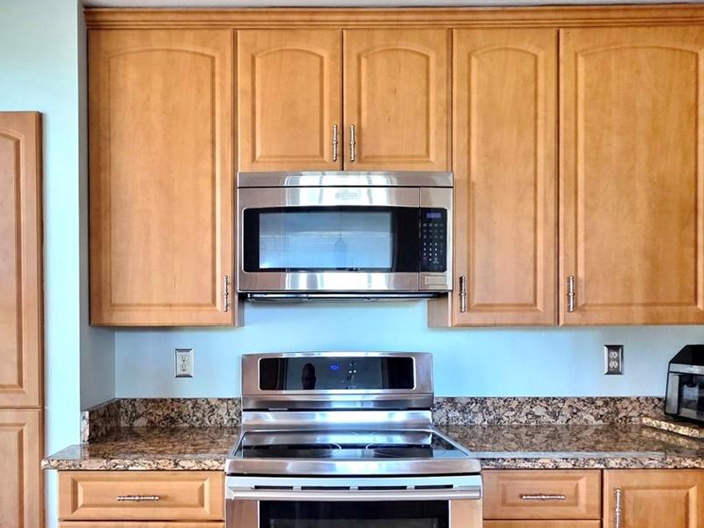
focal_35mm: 26
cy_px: 348
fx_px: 529
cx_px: 280
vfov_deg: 52.1
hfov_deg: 66.6
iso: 500
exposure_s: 1/60
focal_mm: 2.2
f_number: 1.9
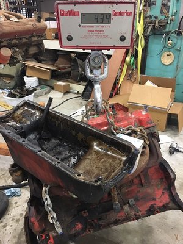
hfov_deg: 48.2
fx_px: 204
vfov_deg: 61.7
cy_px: 122
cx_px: 92
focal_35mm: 29
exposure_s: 1/20
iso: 200
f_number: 2.2
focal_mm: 4.15
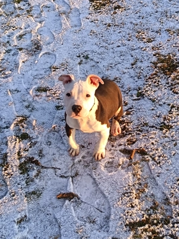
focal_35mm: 44
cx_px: 90
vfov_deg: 42.9
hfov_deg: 32.9
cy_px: 120
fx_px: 303
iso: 134
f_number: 1.75
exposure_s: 1/100
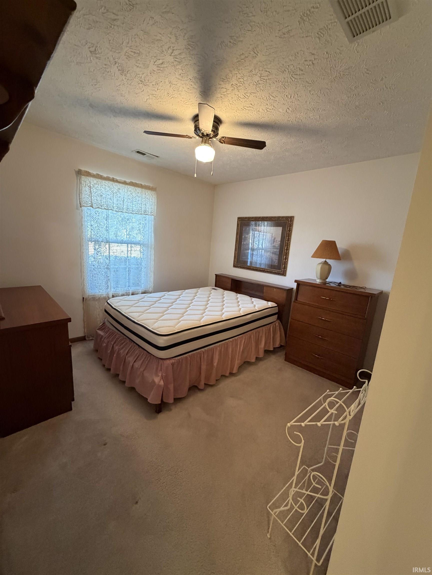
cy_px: 288
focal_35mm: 14
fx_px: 233
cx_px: 216
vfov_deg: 102.1
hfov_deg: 85.7
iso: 500
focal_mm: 2.22
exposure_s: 1/60
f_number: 2.2
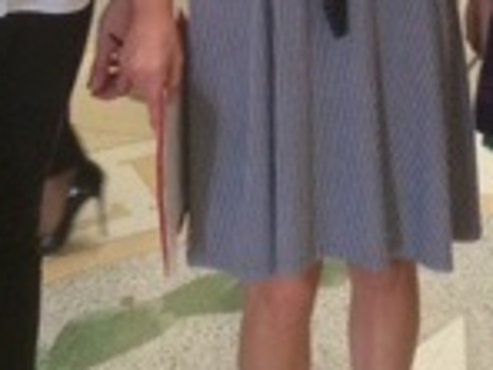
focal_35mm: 125
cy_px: -243
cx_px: 486
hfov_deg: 15.5
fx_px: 1780
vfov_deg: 11.2
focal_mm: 4.15
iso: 320
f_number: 2.2
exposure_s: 1/17
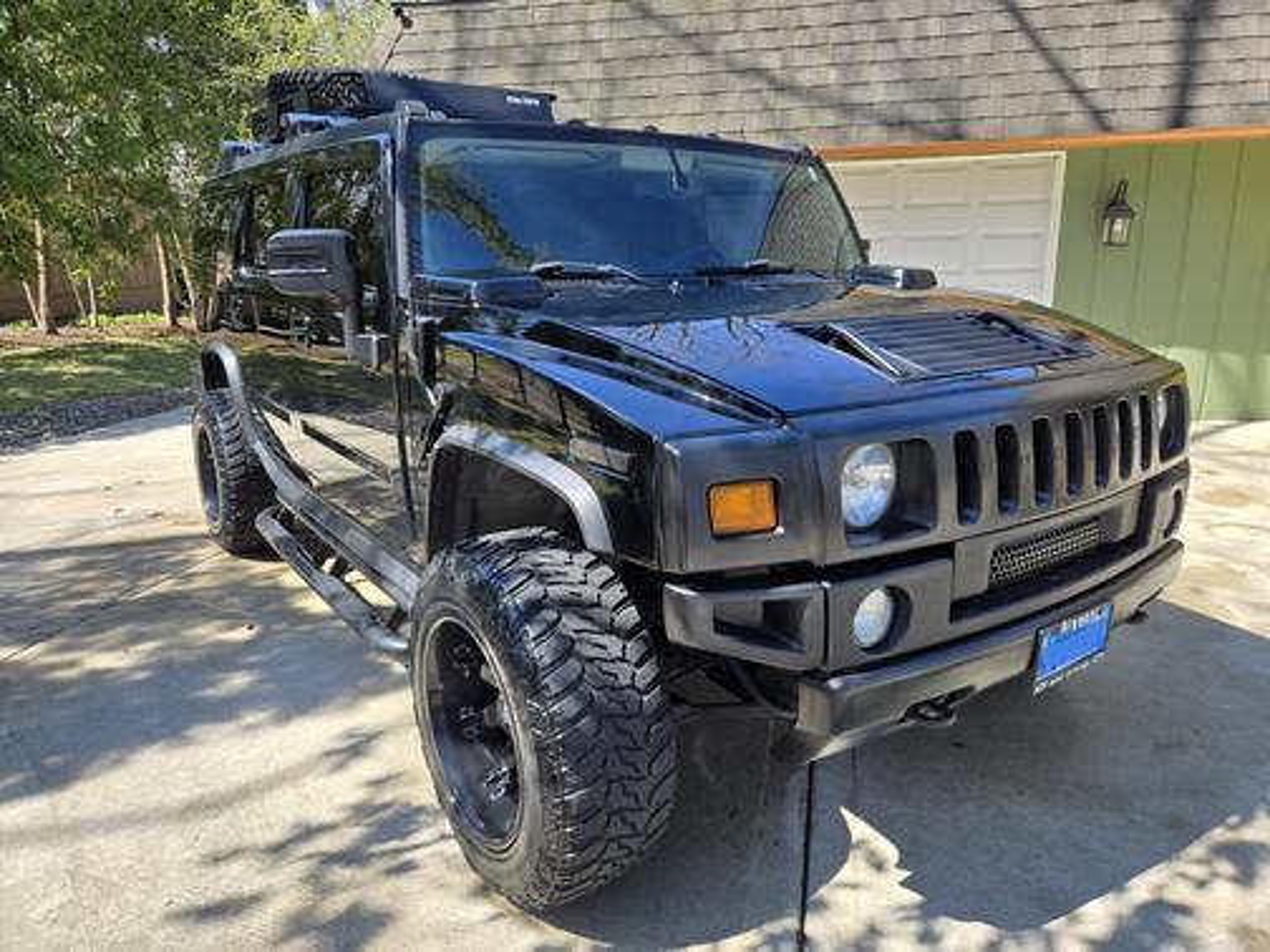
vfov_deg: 58.9
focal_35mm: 23
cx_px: 635
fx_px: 844
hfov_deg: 73.9
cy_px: 476
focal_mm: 5.4
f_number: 1.8
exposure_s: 1/2308
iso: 80
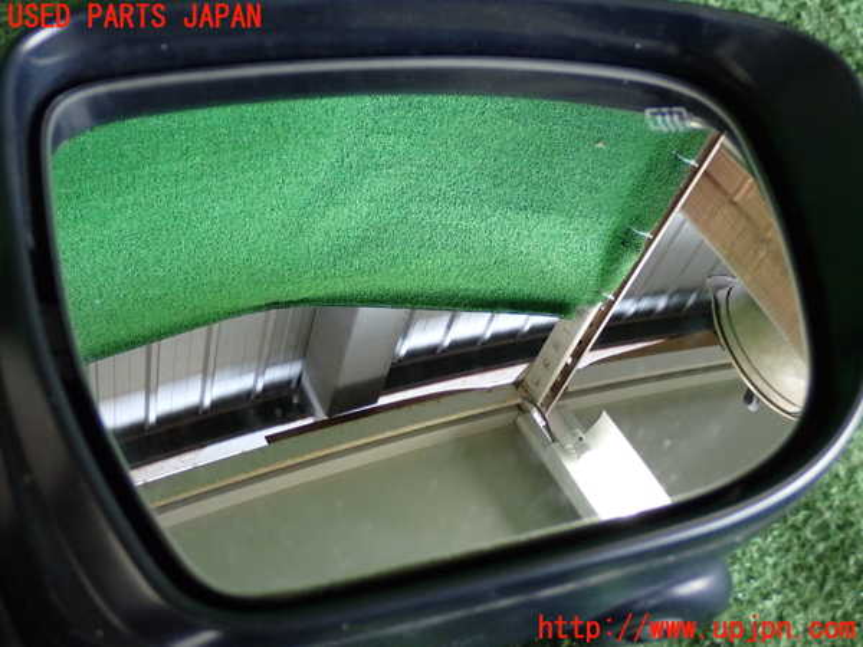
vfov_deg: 27.0
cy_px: 324
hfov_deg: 35.5
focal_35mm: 54
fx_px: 1346
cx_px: 432
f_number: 3.3
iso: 800
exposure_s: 1/125
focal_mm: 9.65
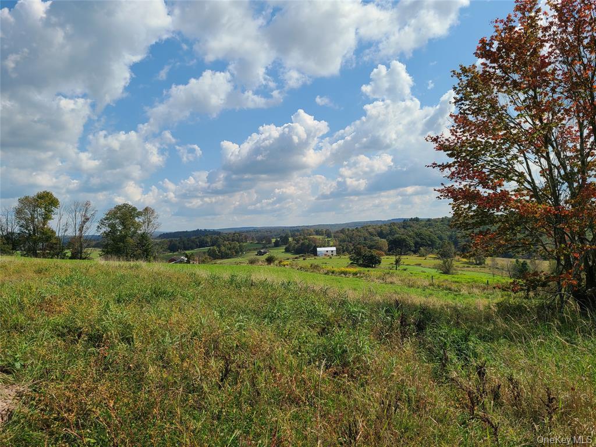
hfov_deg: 67.3
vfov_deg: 53.1
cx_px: 298
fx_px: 448
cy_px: 224
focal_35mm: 26
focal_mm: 5.4
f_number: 1.8
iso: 40
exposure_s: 1/3687
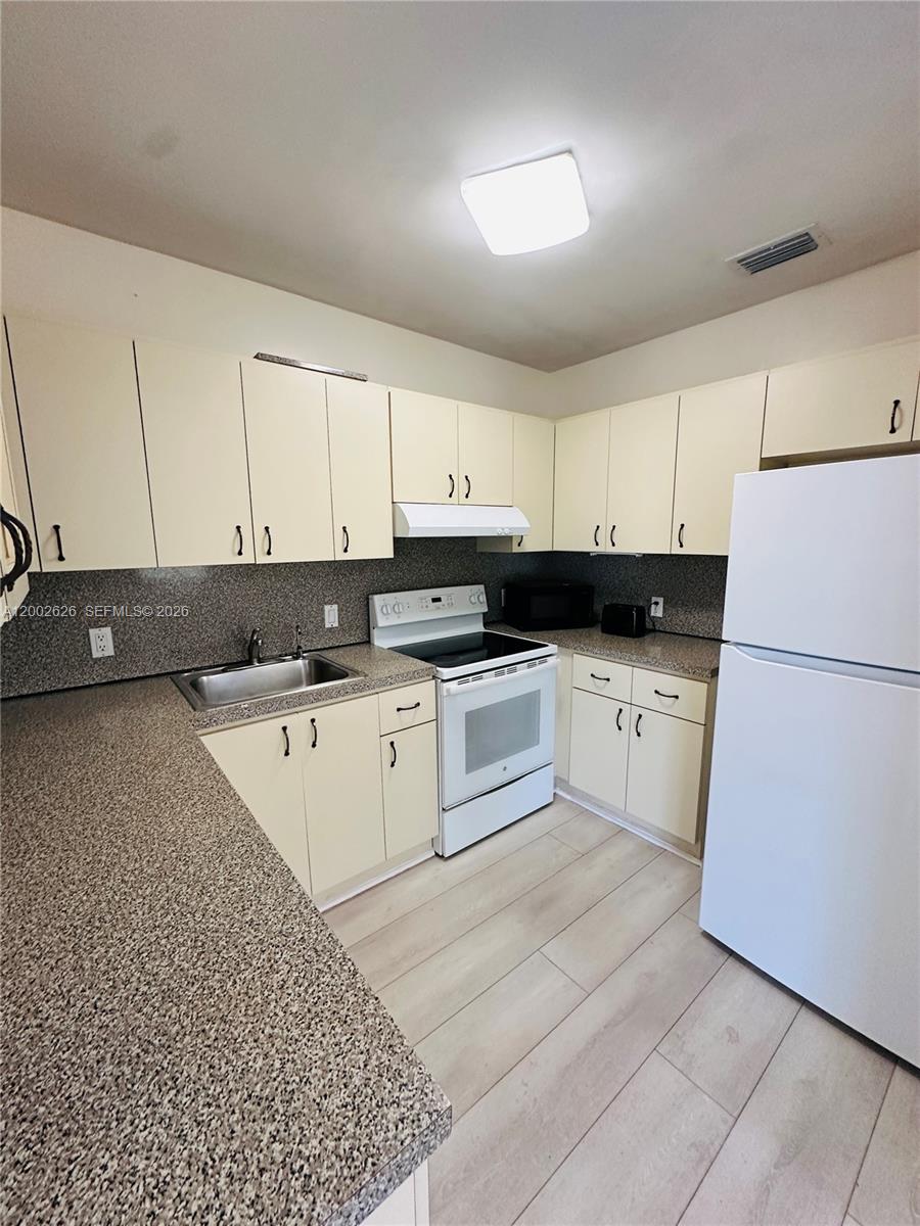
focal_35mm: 14
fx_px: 496
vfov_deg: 102.1
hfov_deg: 85.7
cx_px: 460
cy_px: 613
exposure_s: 1/120
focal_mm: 2.22
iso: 320
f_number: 2.2
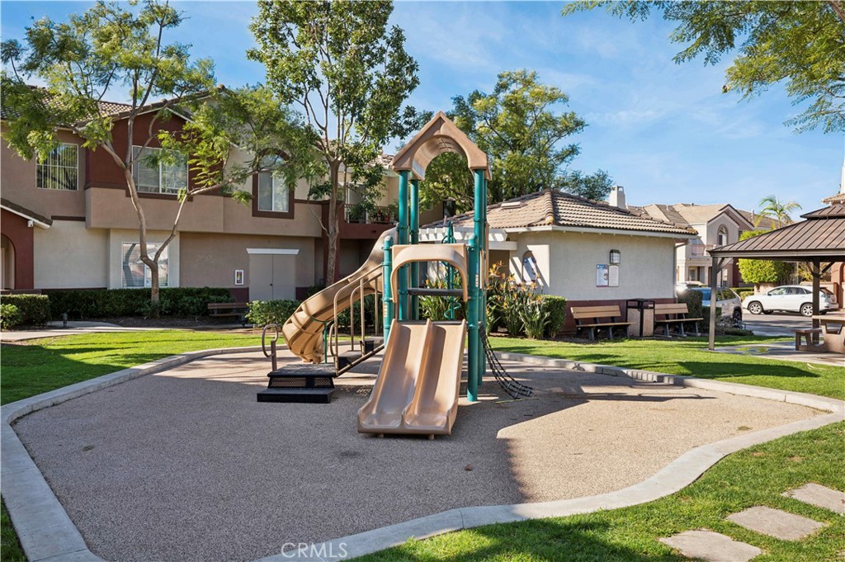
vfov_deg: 44.9
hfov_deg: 63.7
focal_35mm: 29
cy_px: 281
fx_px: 680
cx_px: 422
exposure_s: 1/60
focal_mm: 29
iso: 160
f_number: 9
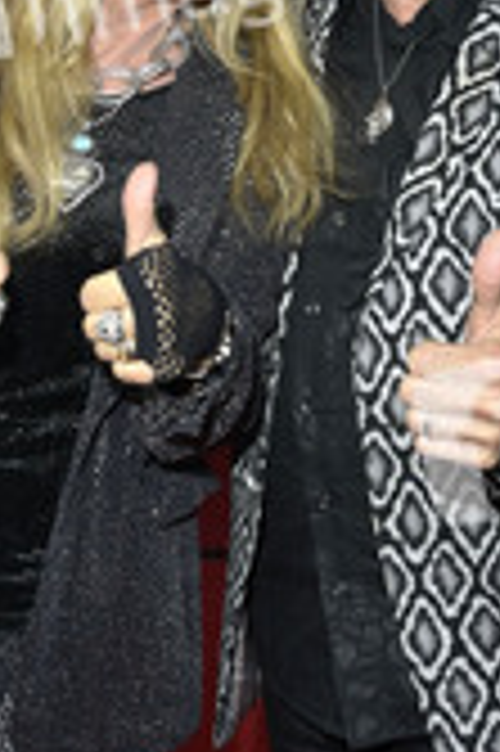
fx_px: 1900
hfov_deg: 15.0
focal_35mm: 91
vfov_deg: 22.2
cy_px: 194
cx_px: 234
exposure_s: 1/250
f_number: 5.6
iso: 640
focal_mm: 38
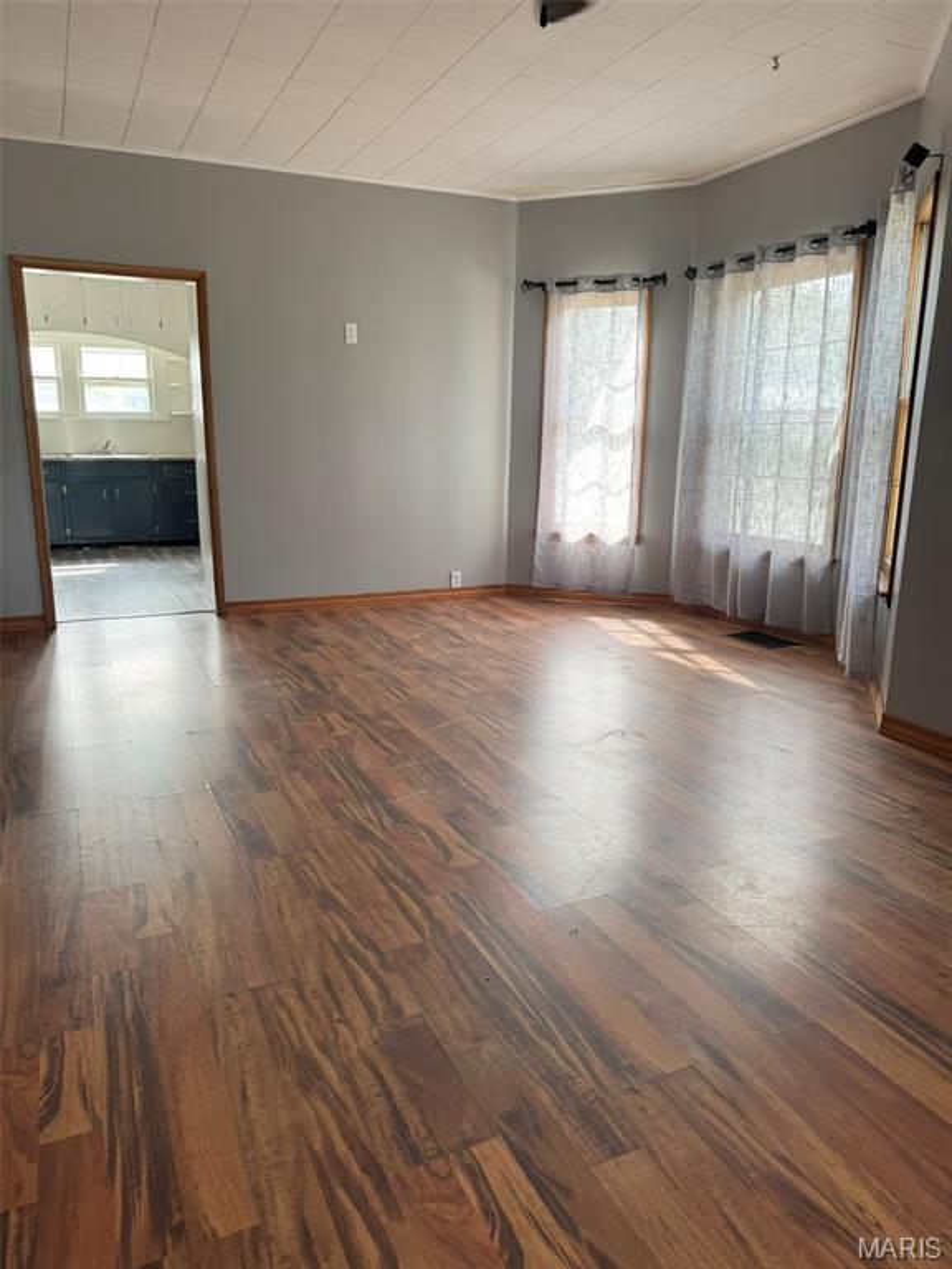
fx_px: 880
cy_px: 634
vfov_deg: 71.6
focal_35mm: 24
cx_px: 476
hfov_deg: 56.8
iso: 80
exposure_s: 1/121
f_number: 1.78
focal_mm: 6.76
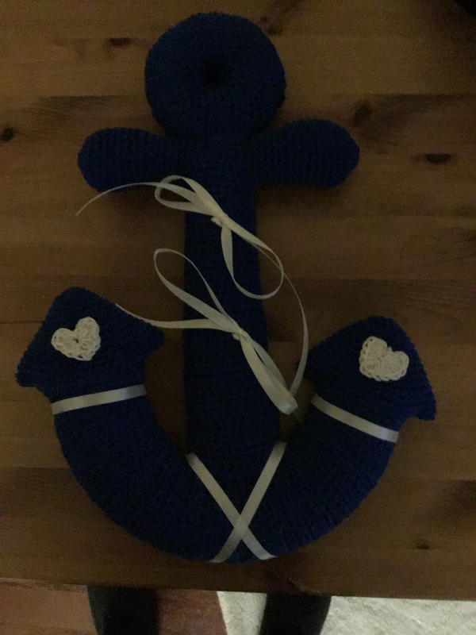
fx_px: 568
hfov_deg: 45.4
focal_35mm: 31
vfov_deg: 58.4
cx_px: 238
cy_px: 318
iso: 800
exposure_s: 1/17
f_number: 2.4
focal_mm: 3.3
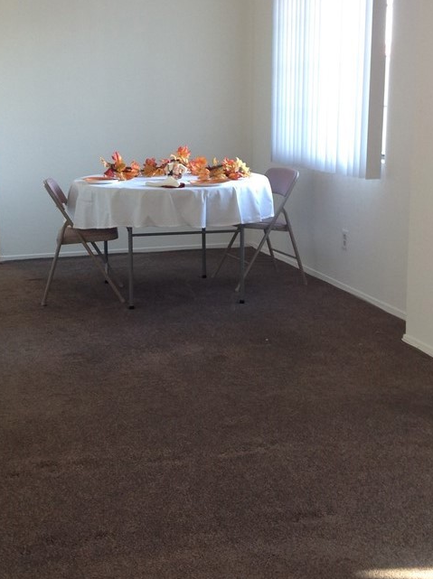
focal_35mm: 56
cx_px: 147
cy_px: 257
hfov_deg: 25.9
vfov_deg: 34.4
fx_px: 936
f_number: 2.4
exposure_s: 1/15
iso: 50
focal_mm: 4.28
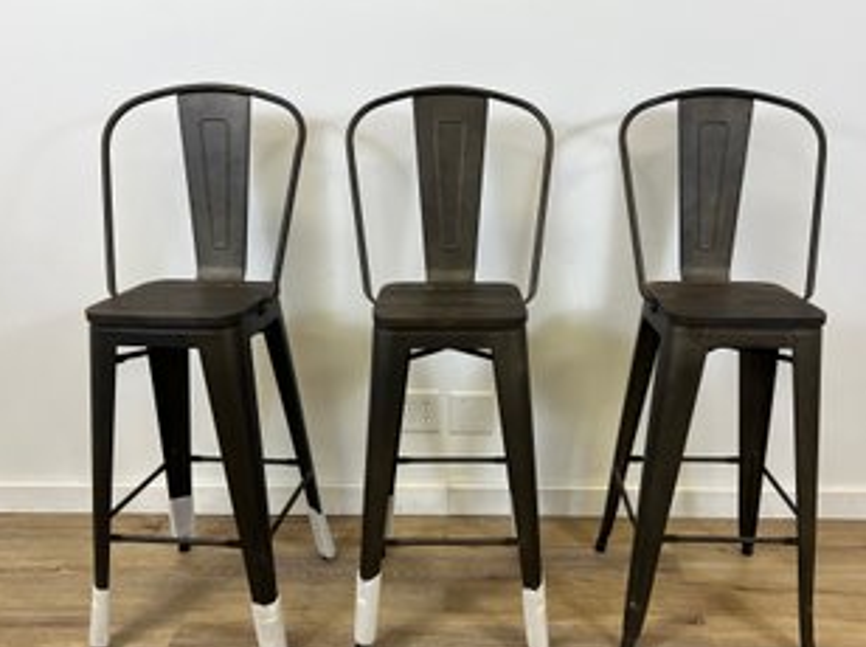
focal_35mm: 29
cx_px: 471
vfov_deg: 48.0
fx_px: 724
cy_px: 356
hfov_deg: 61.6
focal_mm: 5.7
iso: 100
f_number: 1.5
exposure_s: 1/120
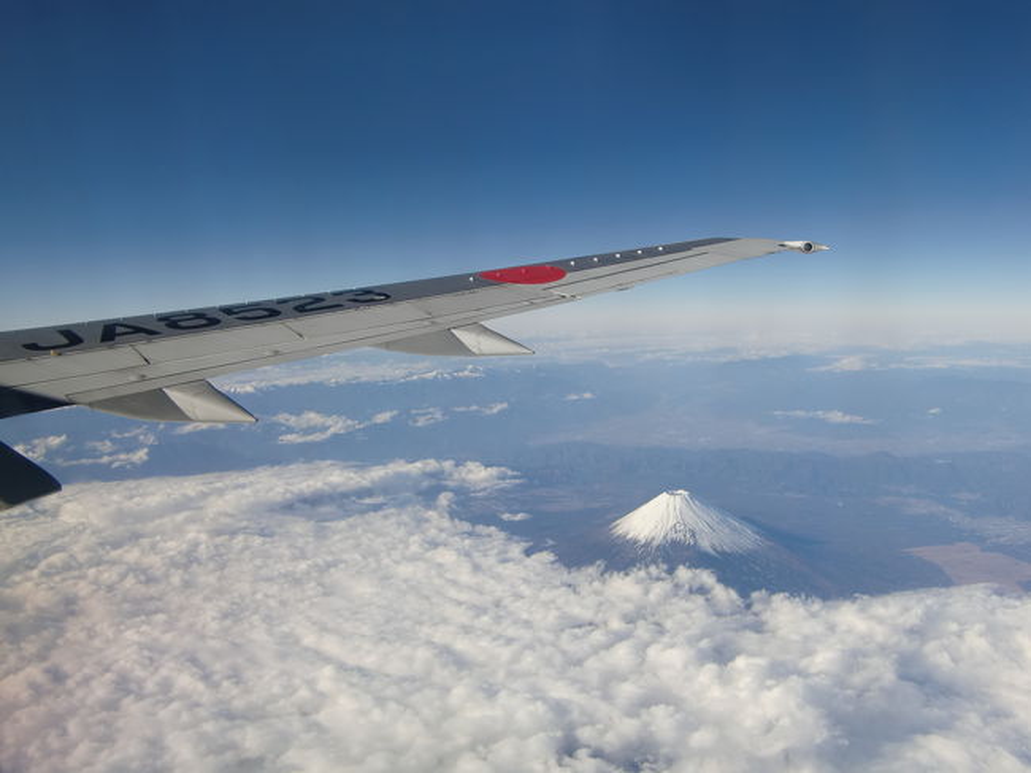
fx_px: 983
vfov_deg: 42.9
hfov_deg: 55.4
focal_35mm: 33
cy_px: 386
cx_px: 516
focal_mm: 5.8
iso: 64
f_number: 7.2
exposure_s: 1/160
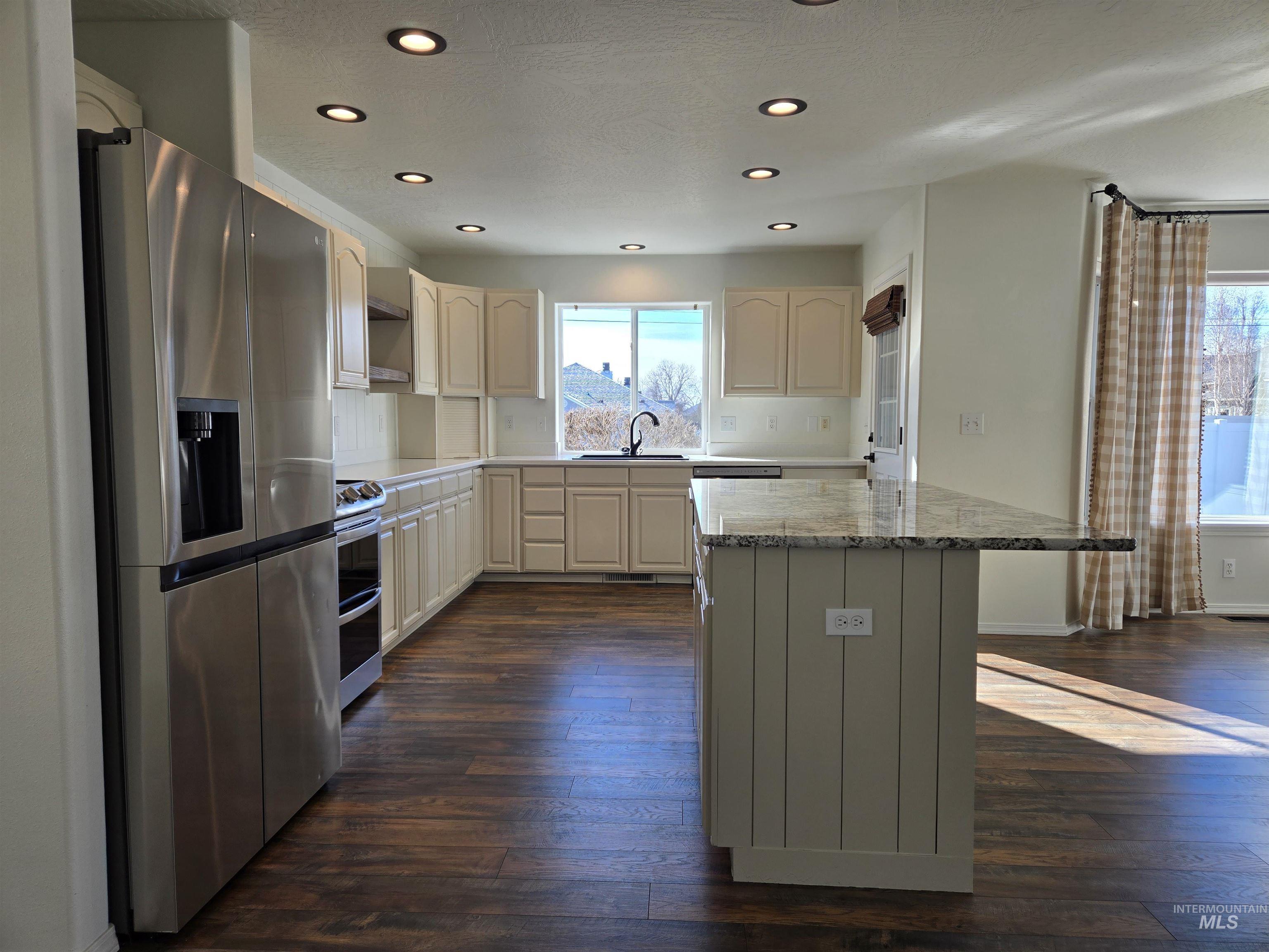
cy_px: 476
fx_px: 843
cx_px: 634
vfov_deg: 58.9
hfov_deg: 73.9
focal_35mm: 23
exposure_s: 1/190
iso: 25
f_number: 1.8
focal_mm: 5.4
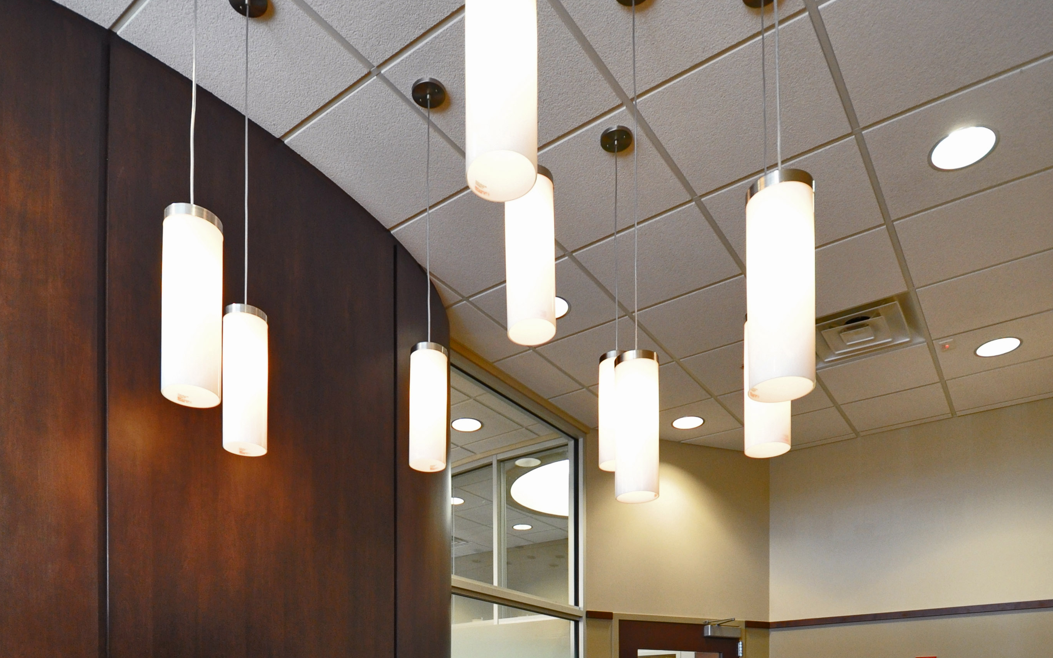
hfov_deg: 74.8
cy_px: 690
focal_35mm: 24
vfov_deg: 42.4
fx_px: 689
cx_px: 505
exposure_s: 1/60
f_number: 4
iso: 800
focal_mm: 10
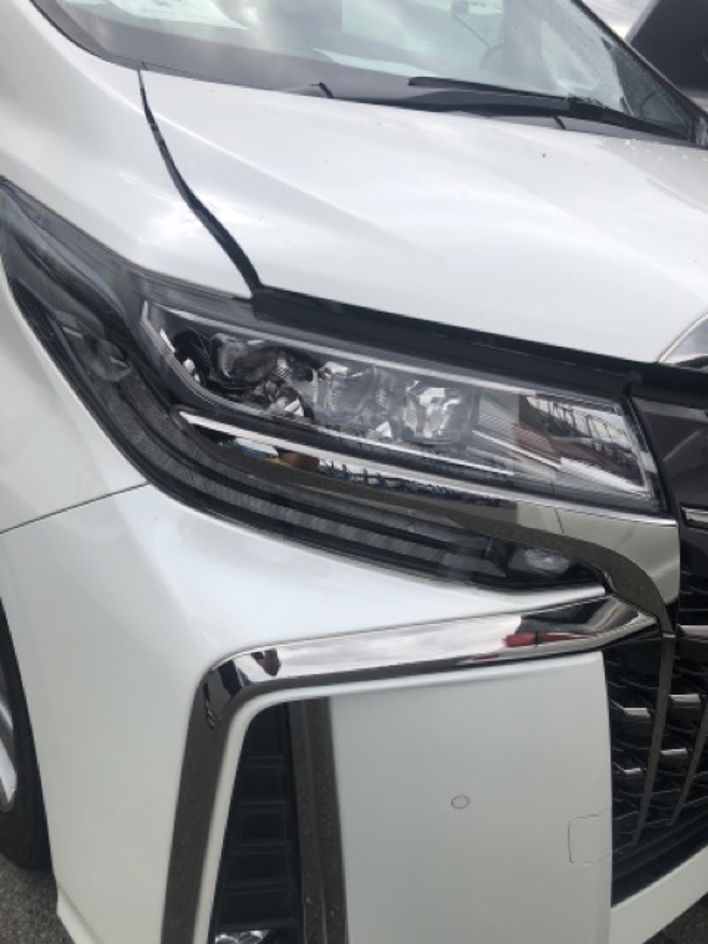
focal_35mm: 28
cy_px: 472
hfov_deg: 49.7
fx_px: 764
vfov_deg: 63.4
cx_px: 354
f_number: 1.8
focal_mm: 3.99
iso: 20
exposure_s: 1/1043
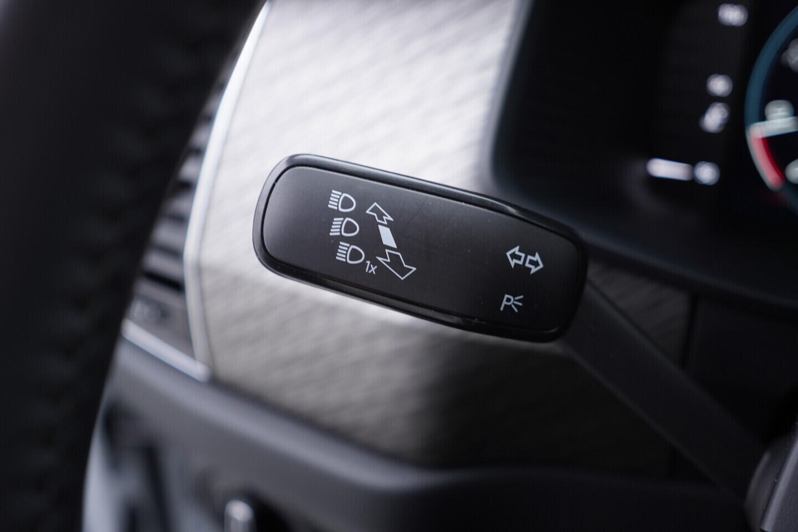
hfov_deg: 53.1
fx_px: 798
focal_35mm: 36
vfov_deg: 36.9
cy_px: 266
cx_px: 399
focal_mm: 24
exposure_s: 1/40
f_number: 2.8
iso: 200
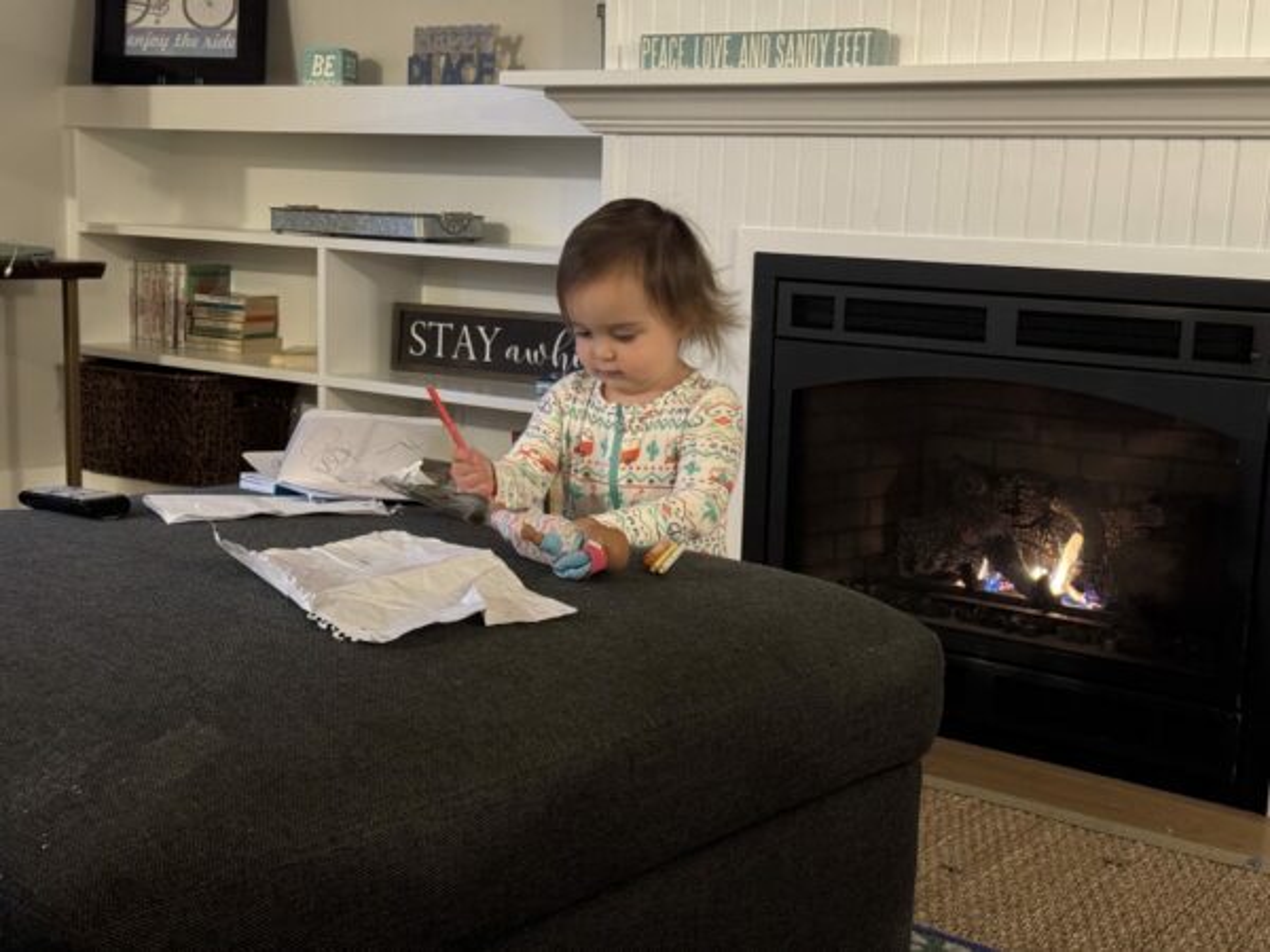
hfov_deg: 39.7
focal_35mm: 48
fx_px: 1761
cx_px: 635
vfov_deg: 30.3
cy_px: 476
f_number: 1.78
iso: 800
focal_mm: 6.76
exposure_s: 1/24
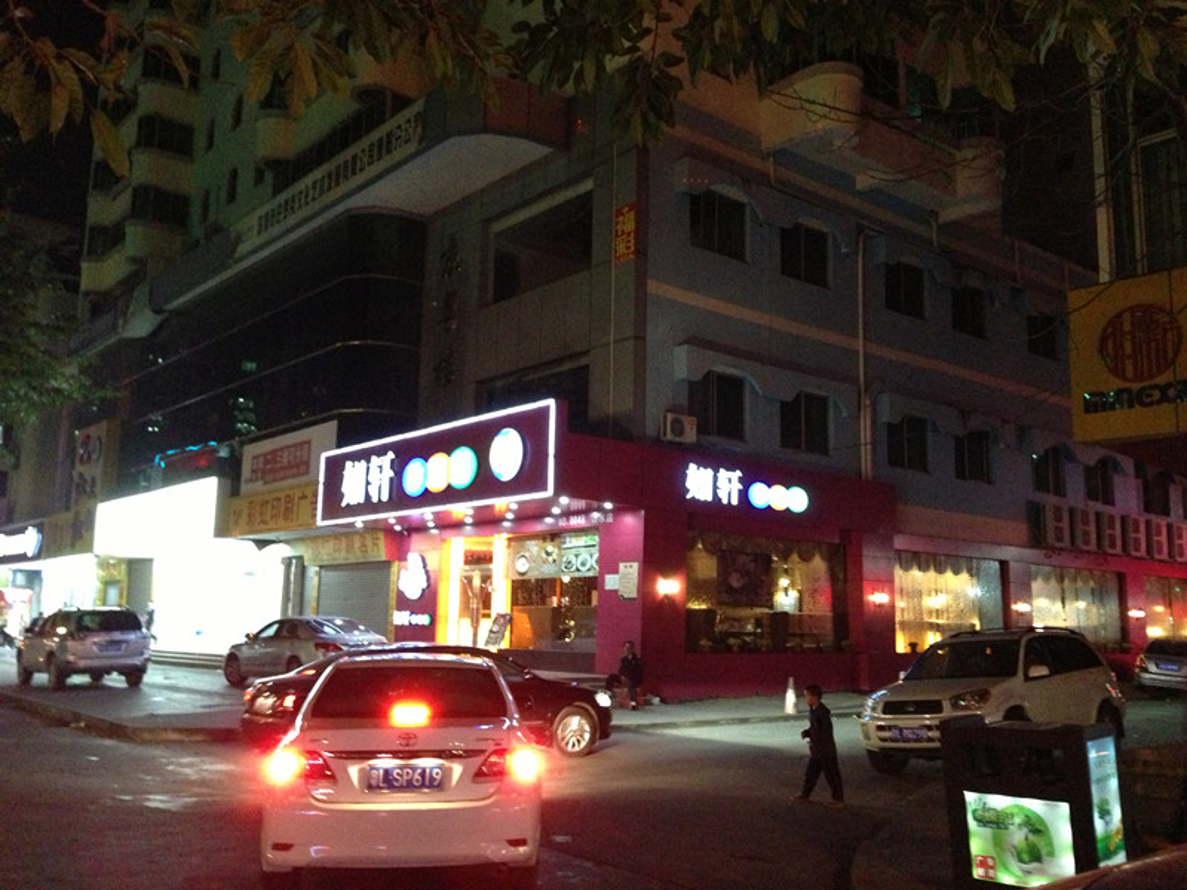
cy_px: 445
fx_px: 1132
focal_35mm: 33
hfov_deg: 55.4
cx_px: 594
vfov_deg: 42.9
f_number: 2.4
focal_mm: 4.13
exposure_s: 1/15
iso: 800
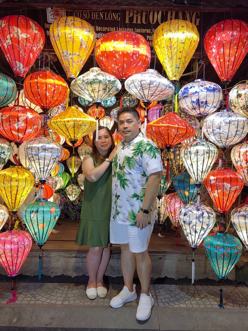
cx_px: 124
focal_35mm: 29
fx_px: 277
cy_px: 166
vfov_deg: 61.7
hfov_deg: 48.2
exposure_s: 1/100
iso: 50
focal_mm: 5.52
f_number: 1.9
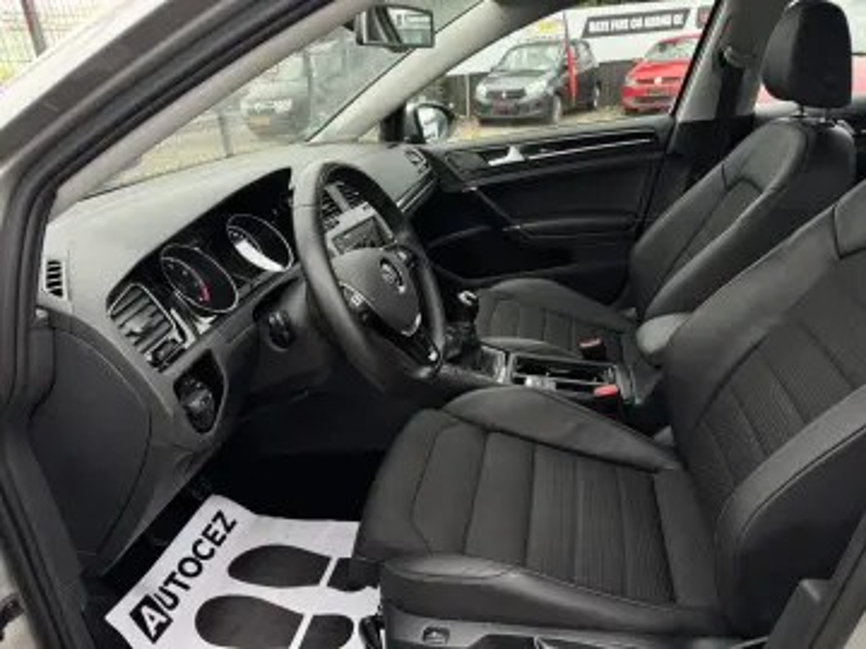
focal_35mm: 24
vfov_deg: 56.8
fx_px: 600
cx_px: 433
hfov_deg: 71.6
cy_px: 324
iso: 200
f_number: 1.78
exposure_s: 1/73
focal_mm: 6.76
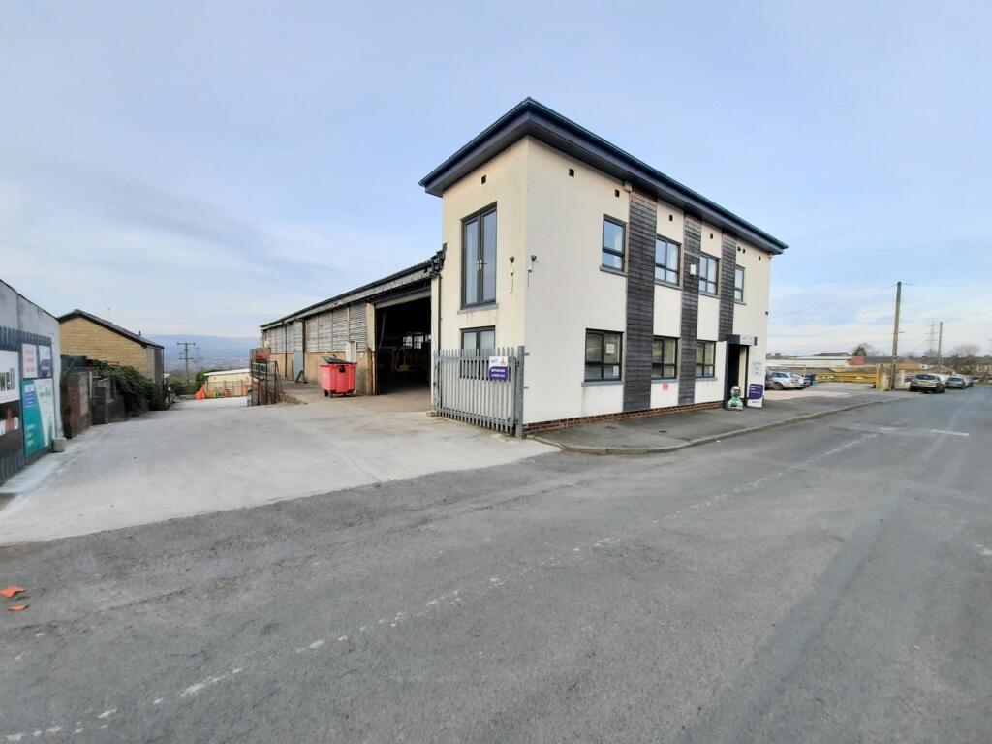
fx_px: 373
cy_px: 372
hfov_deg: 106.2
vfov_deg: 89.9
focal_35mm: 13
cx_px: 496
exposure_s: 1/302
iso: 40
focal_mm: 1.74
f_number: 2.2
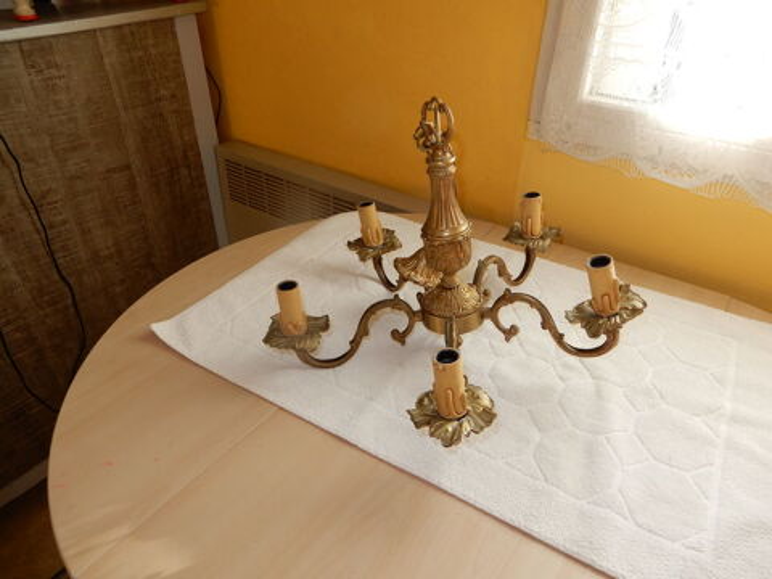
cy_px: 290
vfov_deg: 56.8
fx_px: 535
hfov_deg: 71.6
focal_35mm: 24
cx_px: 386
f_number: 3.4
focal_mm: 4.3
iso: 80
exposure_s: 1/100
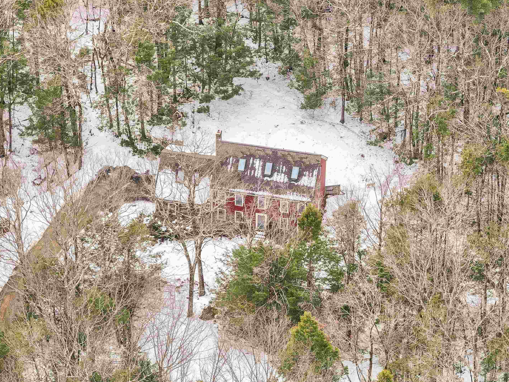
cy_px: 201
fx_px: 2632
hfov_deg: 11.0
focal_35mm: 179
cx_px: 238
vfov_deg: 8.3
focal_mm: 30.71
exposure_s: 1/120
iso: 100
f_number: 3.4
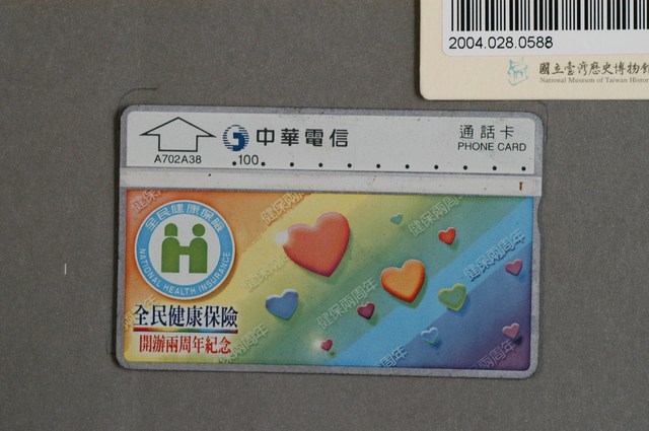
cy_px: 216
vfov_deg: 15.1
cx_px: 324
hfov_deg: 22.6
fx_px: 1620
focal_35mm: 90
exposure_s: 1/20
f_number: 6.3
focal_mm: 60
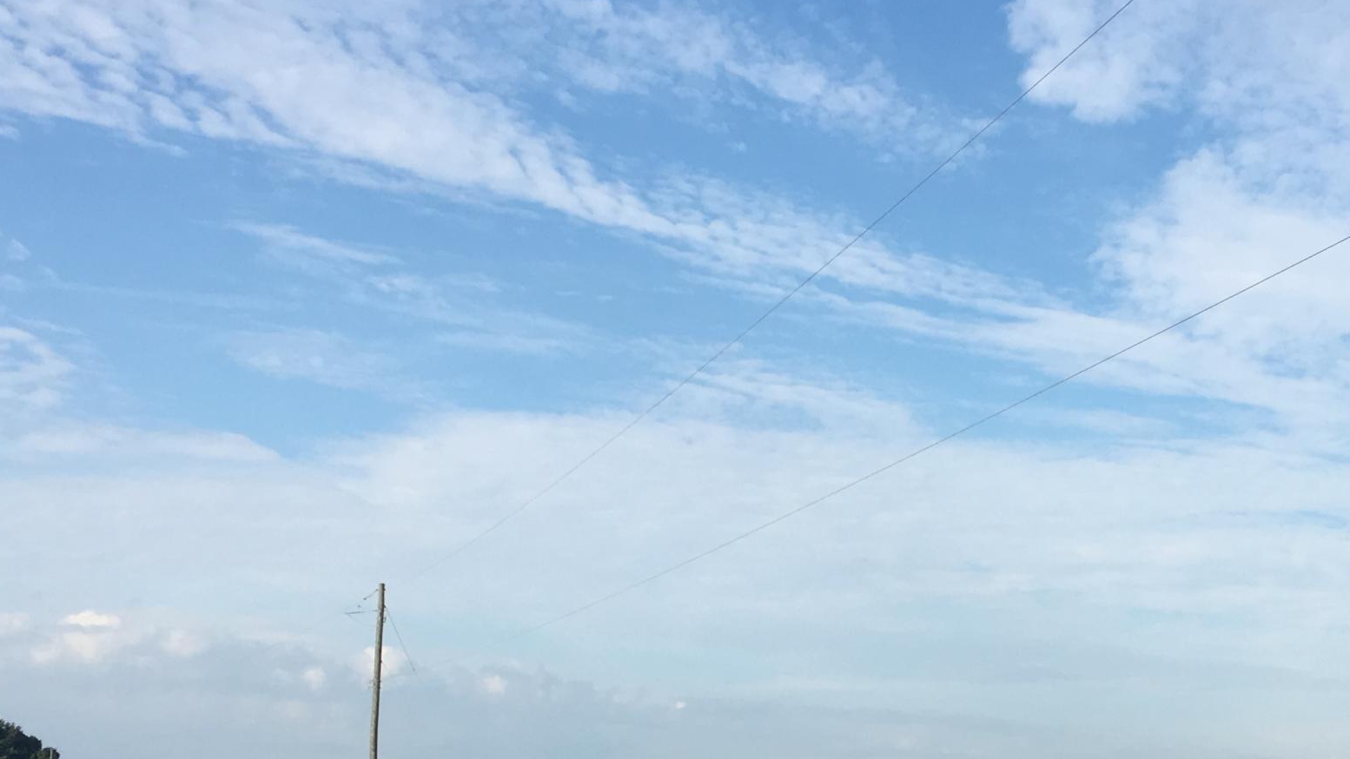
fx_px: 2184
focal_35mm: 61
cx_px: 1061
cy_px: 667
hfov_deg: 33.5
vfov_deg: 19.4
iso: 25
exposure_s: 1/1508
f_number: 2.2
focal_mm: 4.15
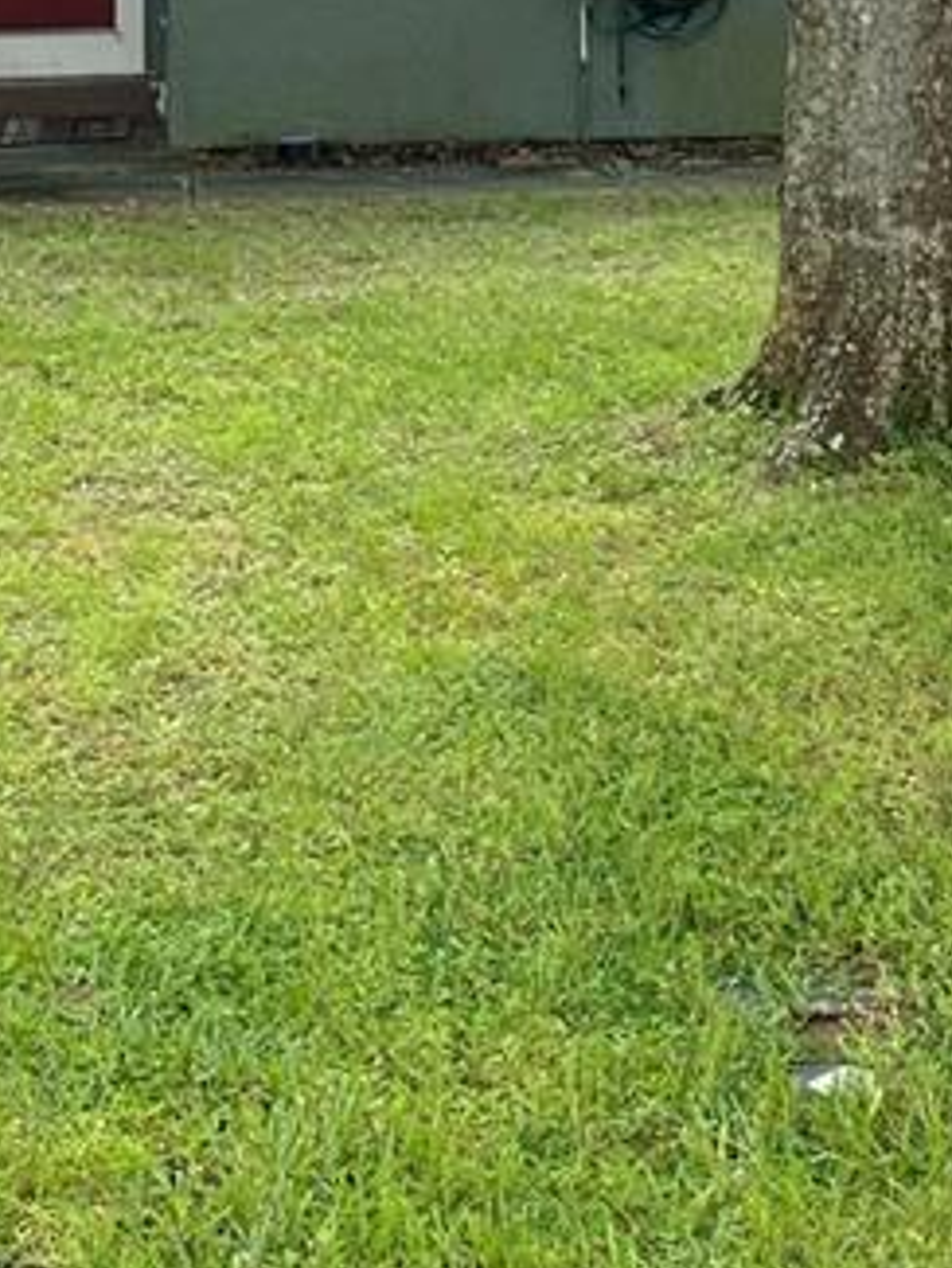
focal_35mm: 96
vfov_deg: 19.2
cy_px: -293
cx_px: 476
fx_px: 3518
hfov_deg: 15.4
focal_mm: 4.25
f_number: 1.8
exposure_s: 1/934
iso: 32
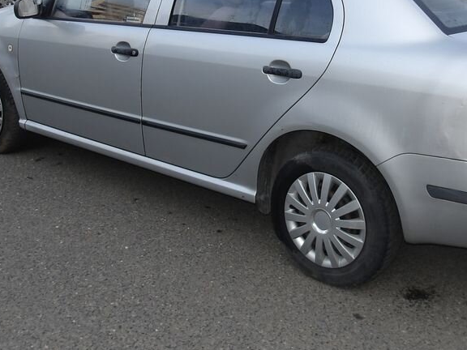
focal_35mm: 48
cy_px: 61
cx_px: 286
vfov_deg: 29.4
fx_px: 648
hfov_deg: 39.4
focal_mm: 4.9
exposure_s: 1/429
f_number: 3
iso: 100
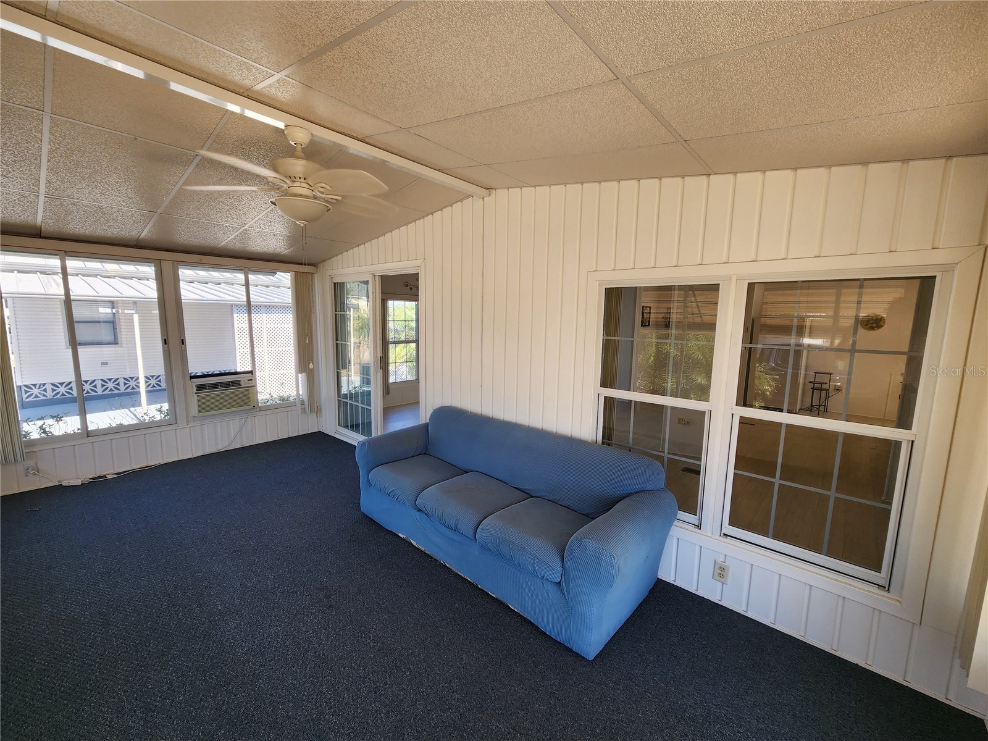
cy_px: 370
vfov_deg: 89.9
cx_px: 494
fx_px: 371
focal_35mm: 13
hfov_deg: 106.2
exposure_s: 1/120
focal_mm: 2.2
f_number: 2.2
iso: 64
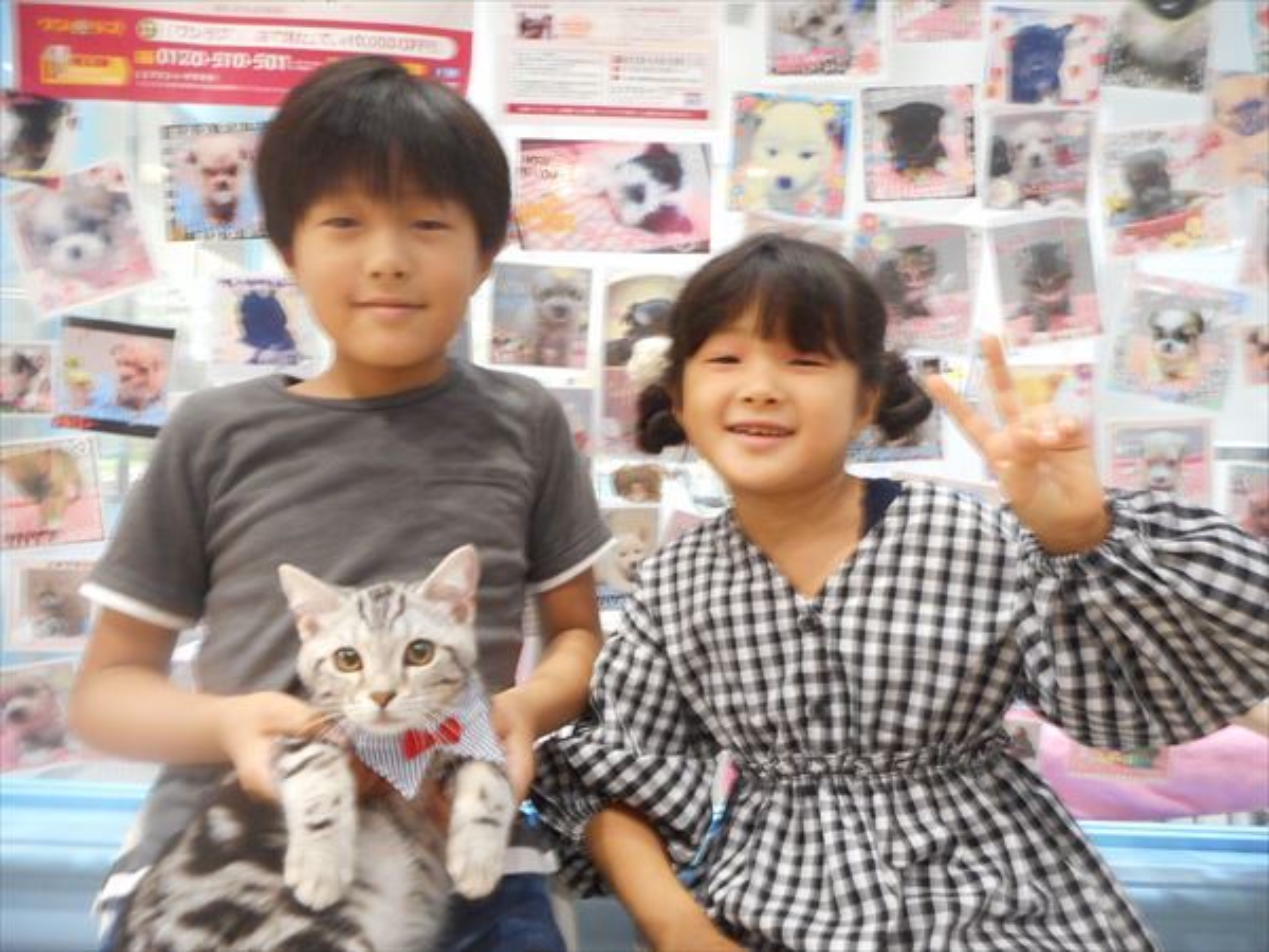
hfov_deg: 69.4
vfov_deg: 54.9
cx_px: 634
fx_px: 916
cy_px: 476
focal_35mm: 25
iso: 400
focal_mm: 4.5
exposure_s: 1/13
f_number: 3.7
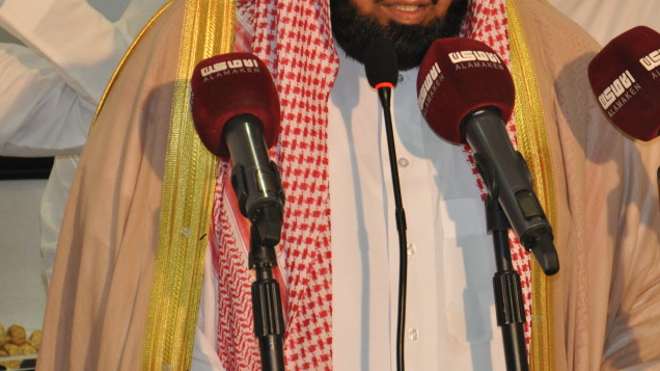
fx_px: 3096
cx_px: 361
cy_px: 78
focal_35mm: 177
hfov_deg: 12.2
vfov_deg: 6.8
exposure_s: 1/80
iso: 1000
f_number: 6.3
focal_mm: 70
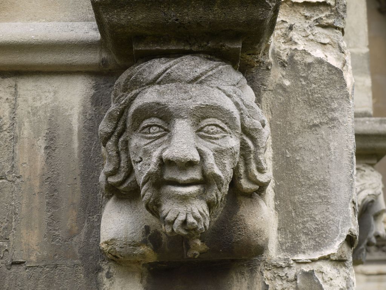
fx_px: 1004
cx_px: 193
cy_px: 145
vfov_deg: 16.4
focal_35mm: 90
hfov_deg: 21.8
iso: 100
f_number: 5.6
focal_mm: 45
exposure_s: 1/100
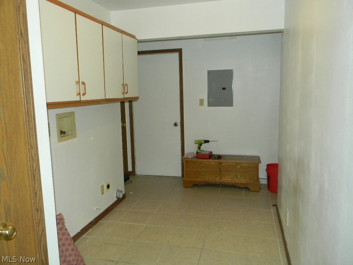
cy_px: 132
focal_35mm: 28
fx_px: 286
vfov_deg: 49.7
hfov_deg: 63.4
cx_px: 176
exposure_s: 1/26
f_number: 3.5
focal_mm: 5
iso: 200
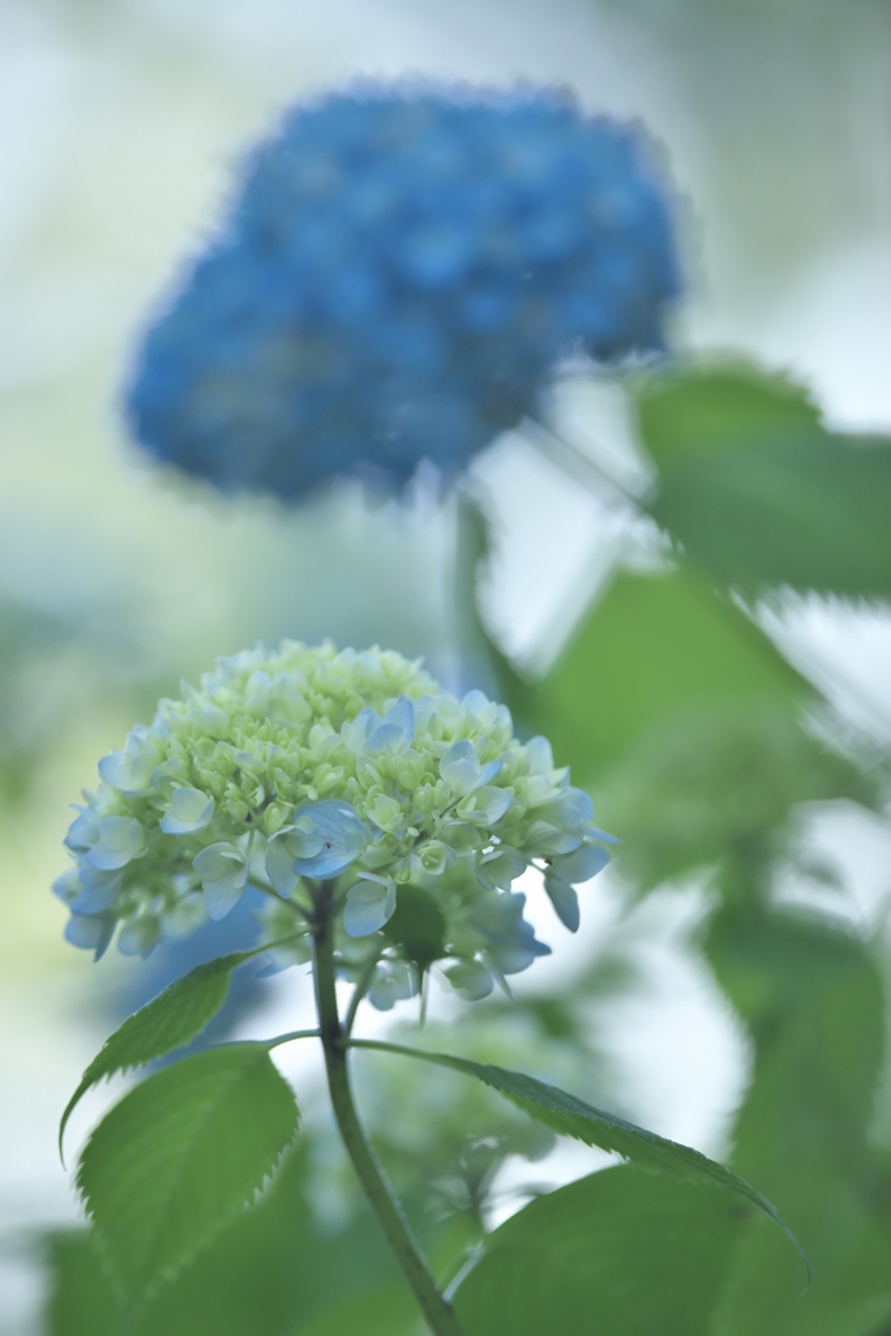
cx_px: 446
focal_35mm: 300
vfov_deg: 6.9
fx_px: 11133
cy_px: 668
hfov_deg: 4.6
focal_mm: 300
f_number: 4
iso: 250
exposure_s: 1/400
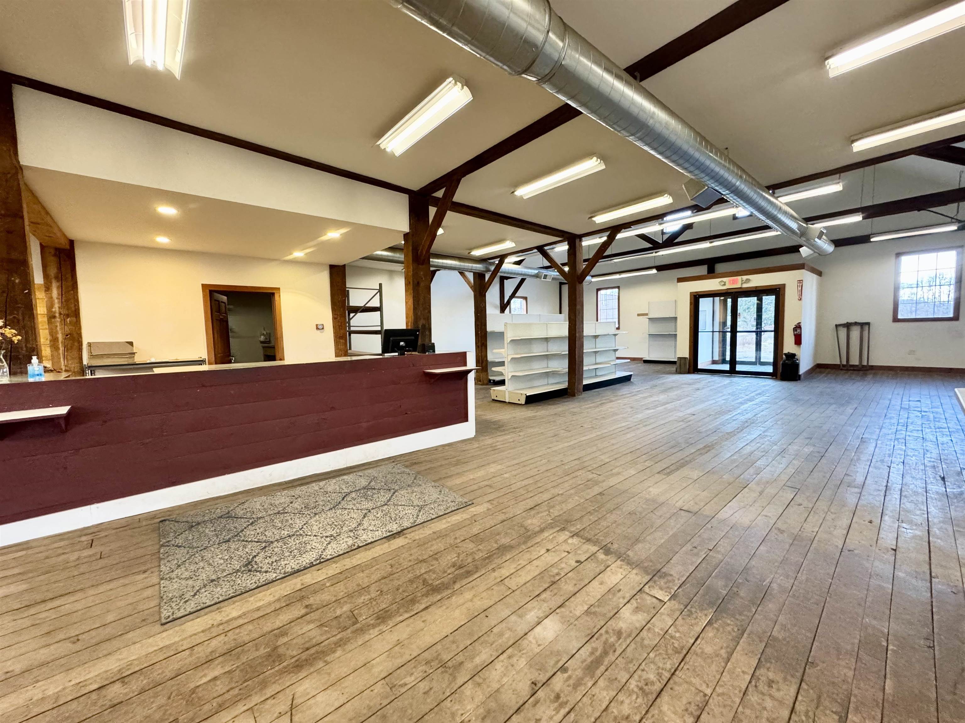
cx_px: 482
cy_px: 362
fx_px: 390
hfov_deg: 102.1
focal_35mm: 14
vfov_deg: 85.7
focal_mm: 2.22
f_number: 2.2
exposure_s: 1/60
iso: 500
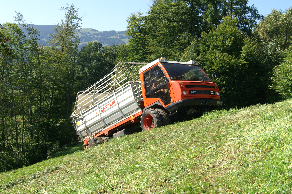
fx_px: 425
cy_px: 97
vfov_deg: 25.7
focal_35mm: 52
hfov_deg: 37.9
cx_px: 146
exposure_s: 1/100
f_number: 11
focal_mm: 35
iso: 125
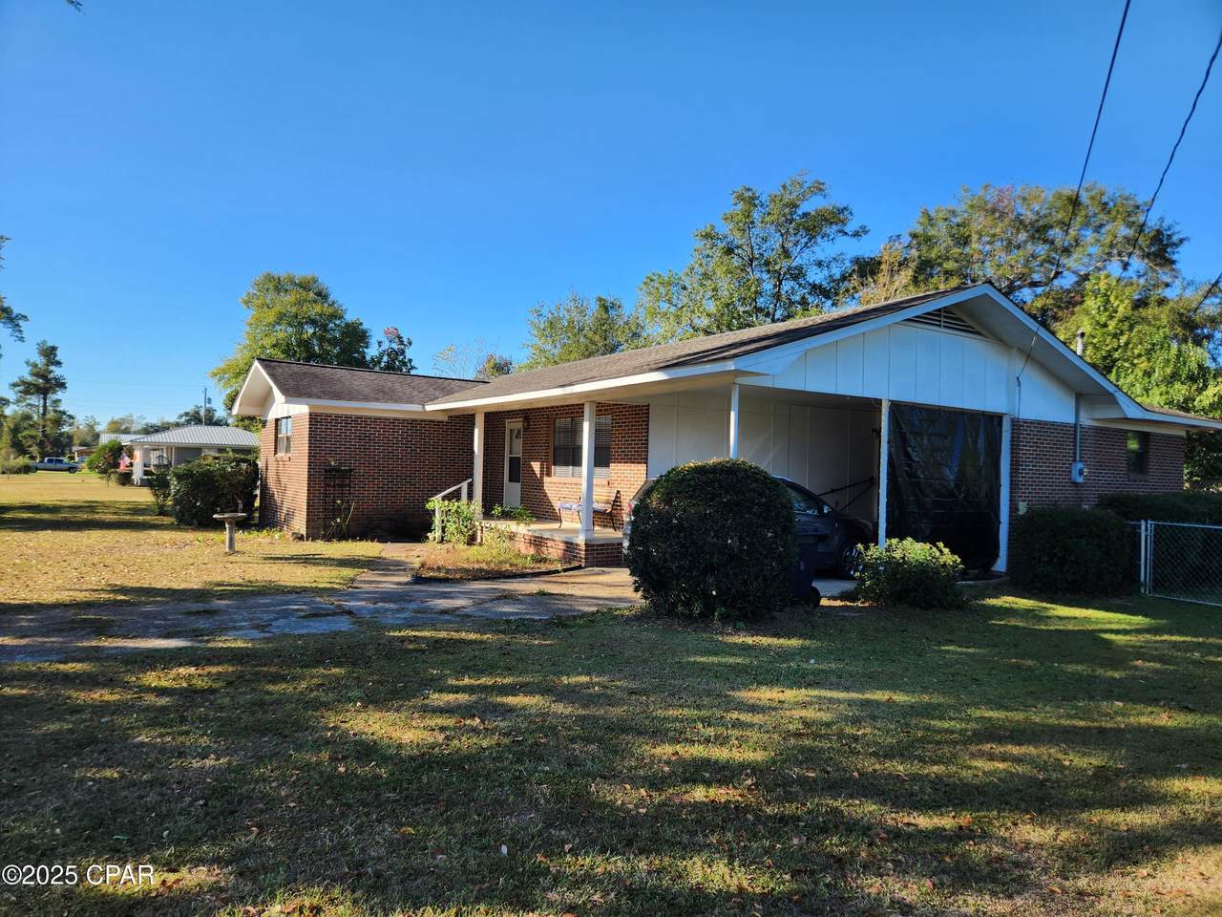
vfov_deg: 58.9
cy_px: 458
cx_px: 611
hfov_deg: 73.9
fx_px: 812
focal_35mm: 23
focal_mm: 5.4
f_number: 1.8
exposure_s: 1/647
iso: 20
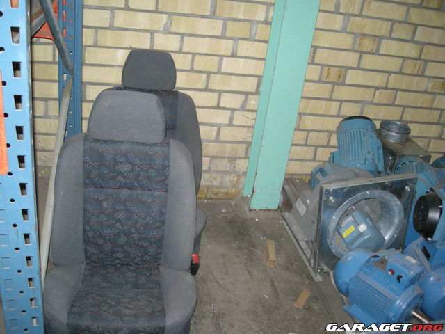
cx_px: 222
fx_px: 450
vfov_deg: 40.7
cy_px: 167
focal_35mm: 35
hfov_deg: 52.6
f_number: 2.8
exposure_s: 1/60
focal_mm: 5.7
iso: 217
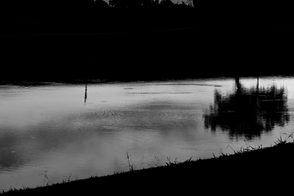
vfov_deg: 11.7
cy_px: 10
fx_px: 945
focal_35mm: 116
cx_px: 148
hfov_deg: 17.7
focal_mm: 51
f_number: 6.3
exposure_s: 1/30
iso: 800
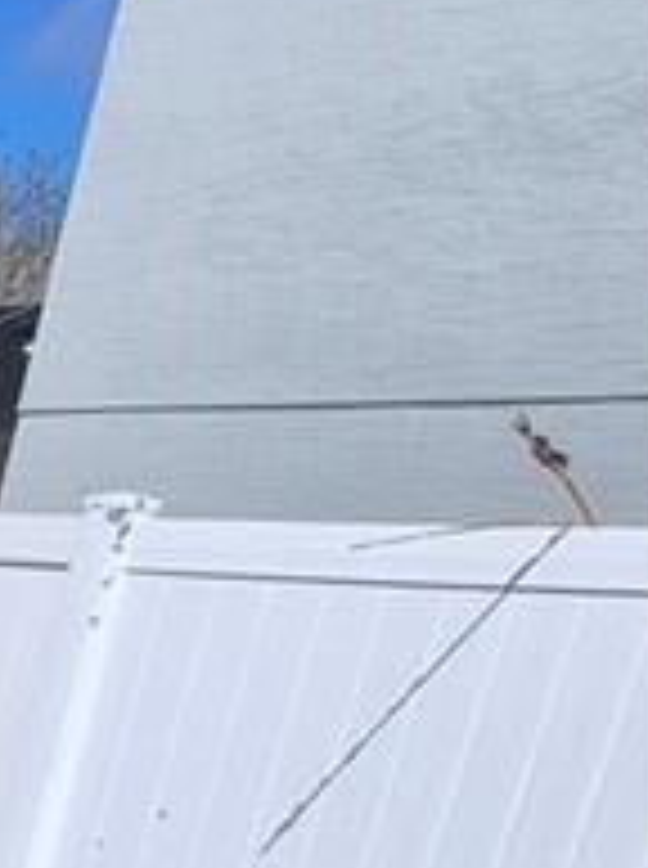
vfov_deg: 21.4
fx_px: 2028
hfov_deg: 10.9
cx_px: -1364
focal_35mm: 81
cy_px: 1192
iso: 50
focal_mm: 1.74
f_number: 2.2
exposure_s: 1/2864
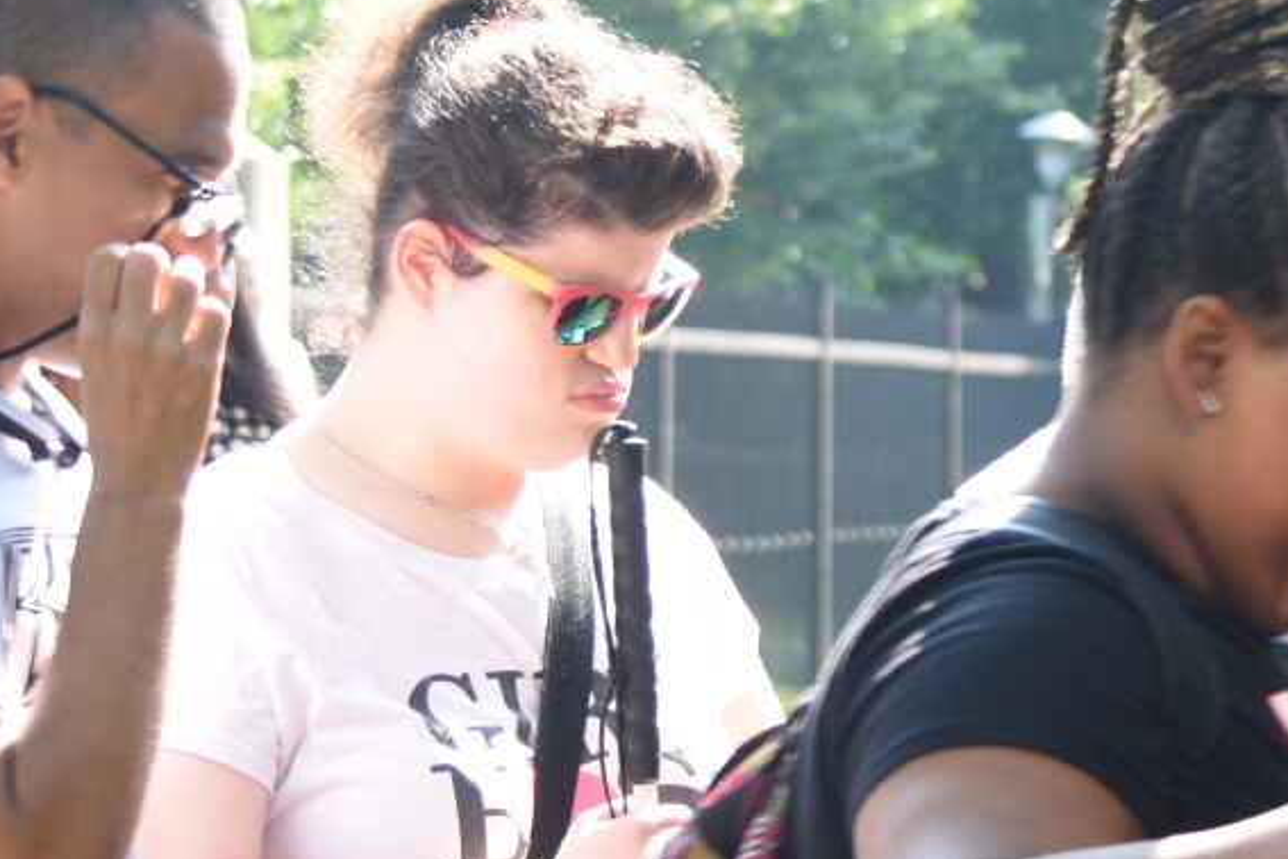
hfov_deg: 9.9
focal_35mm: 206
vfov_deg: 6.7
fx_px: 7379
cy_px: 383
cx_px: 1299
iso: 100
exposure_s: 1/50
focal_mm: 55
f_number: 4.5
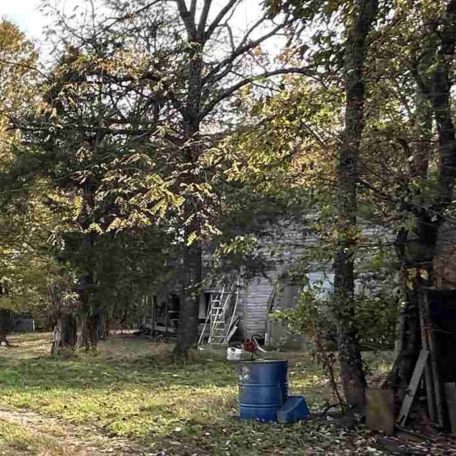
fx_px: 820
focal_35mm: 55
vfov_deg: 30.5
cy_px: 351
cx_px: -255
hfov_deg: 23.7
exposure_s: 1/532
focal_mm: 2.22
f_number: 2.2
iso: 40
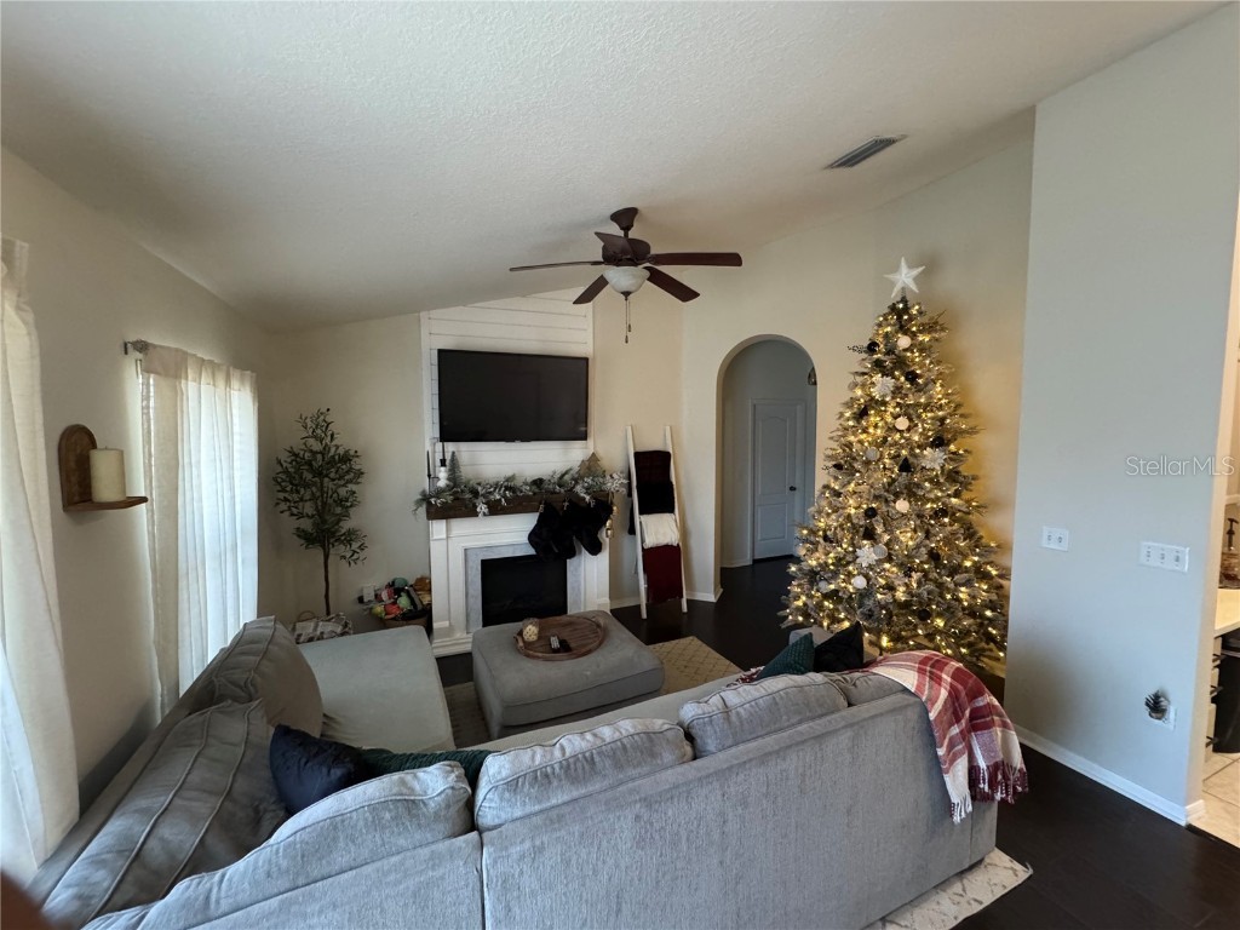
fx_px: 502
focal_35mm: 14
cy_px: 465
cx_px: 620
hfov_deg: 102.1
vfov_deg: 85.7
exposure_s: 1/60
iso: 1000
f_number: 2.2
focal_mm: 2.22
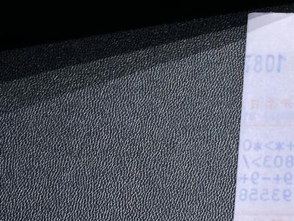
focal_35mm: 173
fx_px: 1469
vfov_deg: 8.4
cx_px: 298
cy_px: -81
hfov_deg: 11.3
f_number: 1.78
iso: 100
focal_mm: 6.86
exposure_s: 1/50
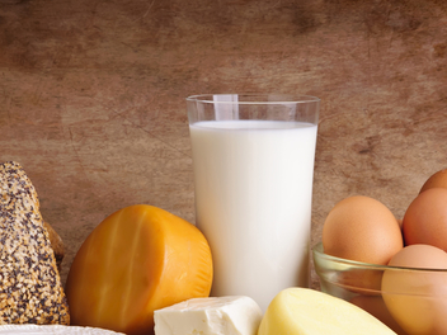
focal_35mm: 135
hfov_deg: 14.6
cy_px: 212
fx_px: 1741
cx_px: 211
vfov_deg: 11.0
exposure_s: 1/250
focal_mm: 55
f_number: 9
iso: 200
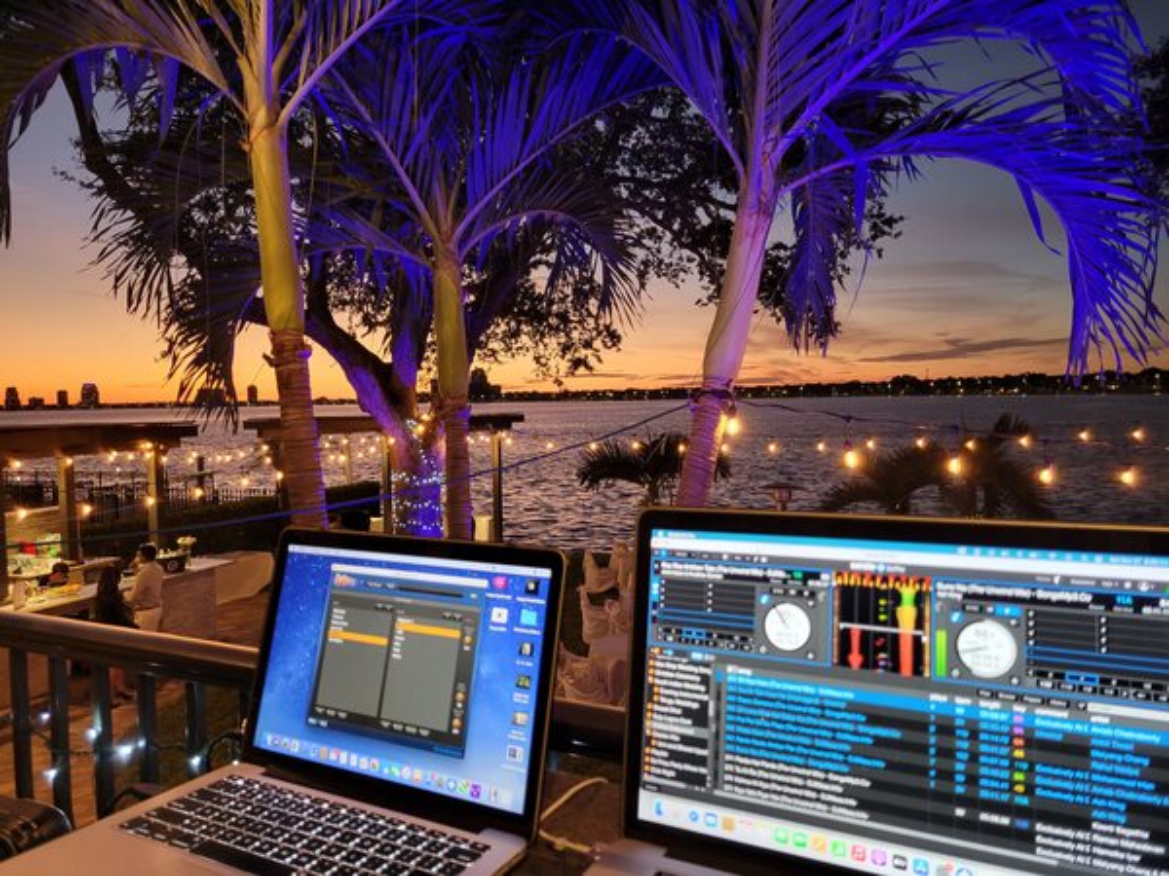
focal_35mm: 26
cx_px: 584
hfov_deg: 67.3
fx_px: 878
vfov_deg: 53.1
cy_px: 438
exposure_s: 1/40
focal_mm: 5.4
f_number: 1.8
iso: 250
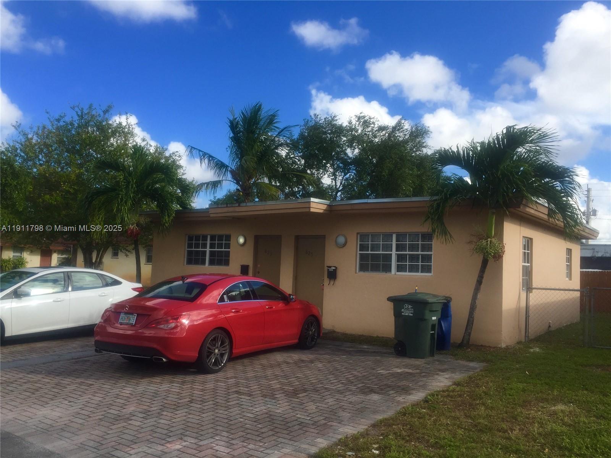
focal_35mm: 29
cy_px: 229
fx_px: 512
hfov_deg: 61.7
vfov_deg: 48.2
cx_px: 306
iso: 32
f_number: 2.2
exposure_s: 1/1276
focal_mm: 4.15
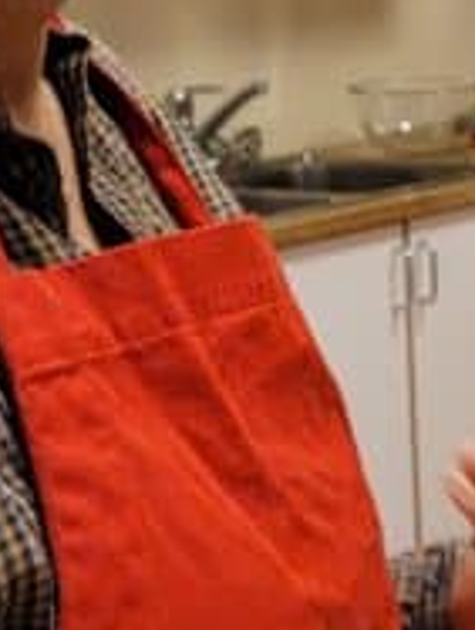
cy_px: 526
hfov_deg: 10.4
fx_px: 2589
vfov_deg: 13.8
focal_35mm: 142
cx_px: 519
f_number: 1.8
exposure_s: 1/100
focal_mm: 5.4
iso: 200
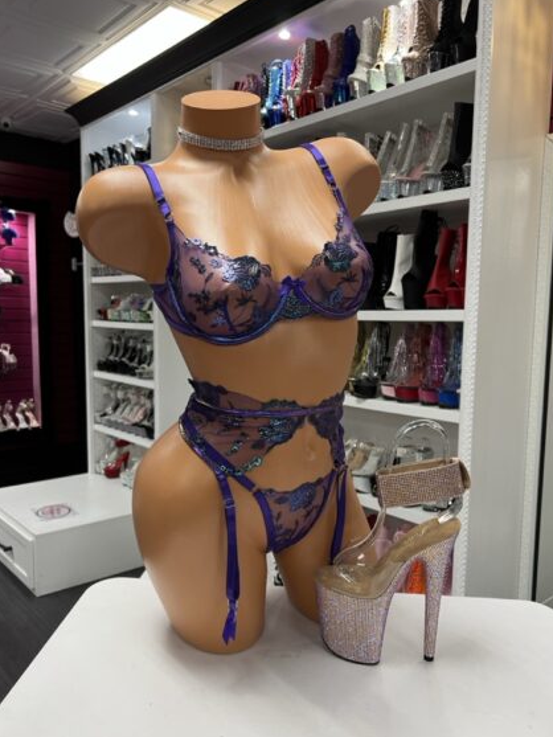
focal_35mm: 28
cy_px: 381
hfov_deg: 49.7
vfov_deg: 63.4
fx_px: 596
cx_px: 292
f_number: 1.5
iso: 100
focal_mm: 5.7
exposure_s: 1/60
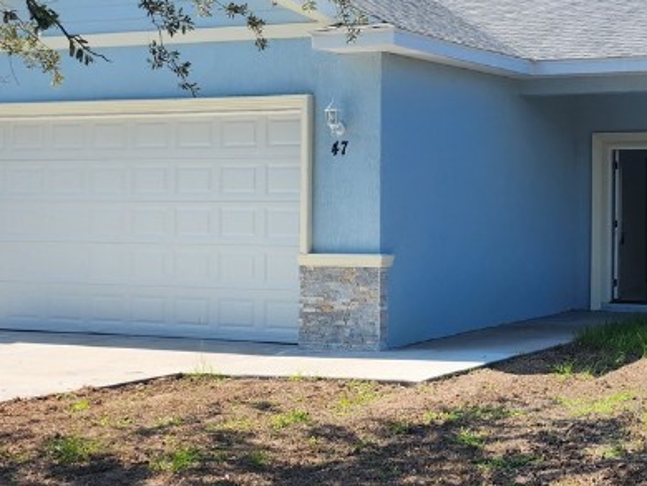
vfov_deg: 23.2
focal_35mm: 63
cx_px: 659
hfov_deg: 28.6
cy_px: 181
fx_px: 1178
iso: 50
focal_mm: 5
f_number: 1.8
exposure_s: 1/2027
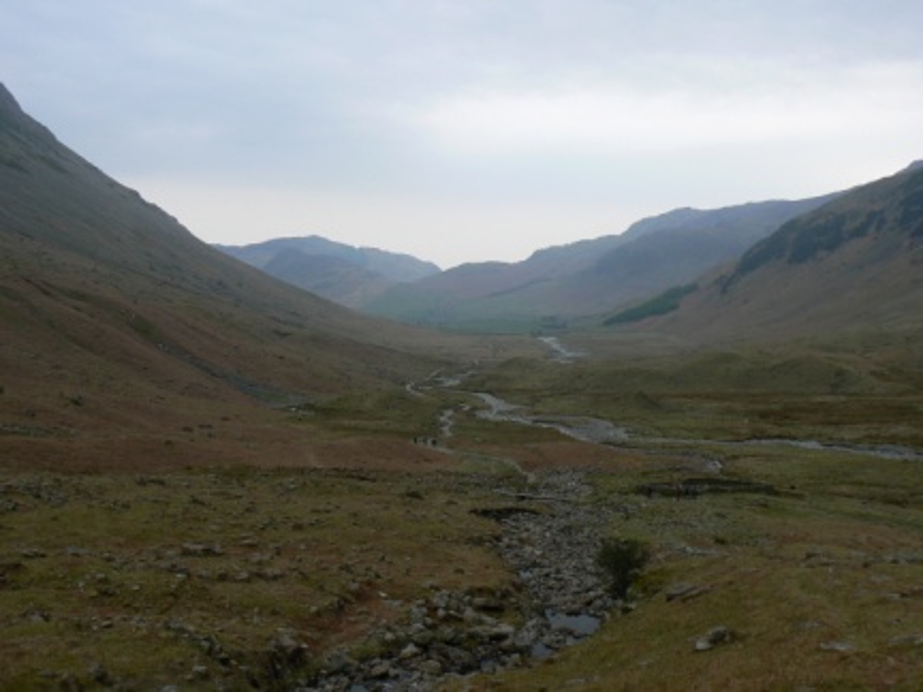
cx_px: 462
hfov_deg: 51.4
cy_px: 346
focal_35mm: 36
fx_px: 960
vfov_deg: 39.7
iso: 80
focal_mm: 6
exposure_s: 1/200
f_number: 5.6
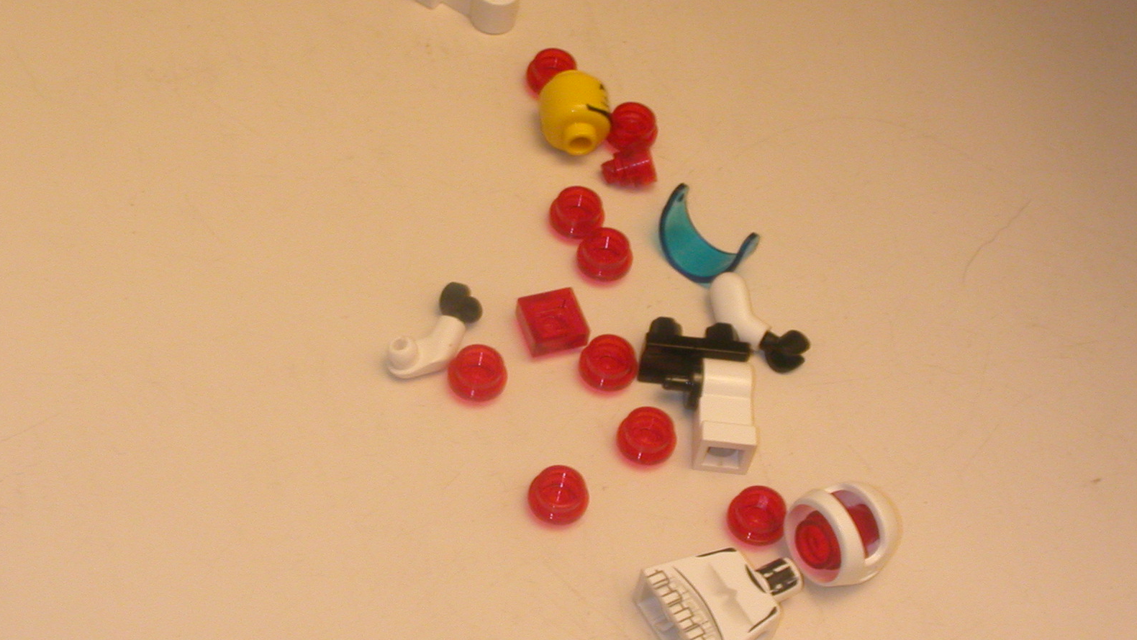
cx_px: 563
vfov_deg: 16.1
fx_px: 2261
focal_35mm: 75
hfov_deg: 28.2
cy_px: 351
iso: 200
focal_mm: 10.4
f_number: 6.1
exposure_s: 1/6.9
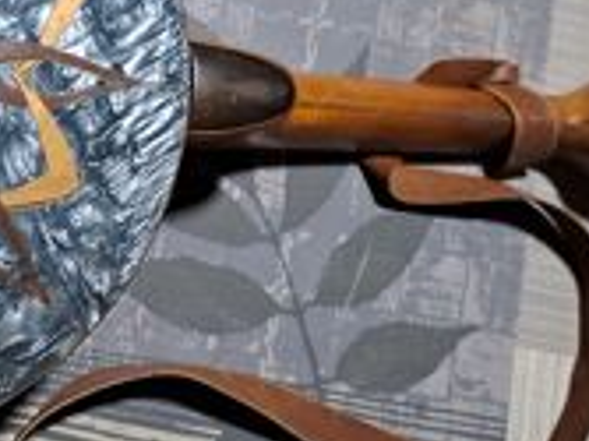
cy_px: 134
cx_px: 152
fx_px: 1224
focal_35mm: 72
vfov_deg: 20.3
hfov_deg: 26.7
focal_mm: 4.65
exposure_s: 1/50
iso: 320
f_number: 1.8
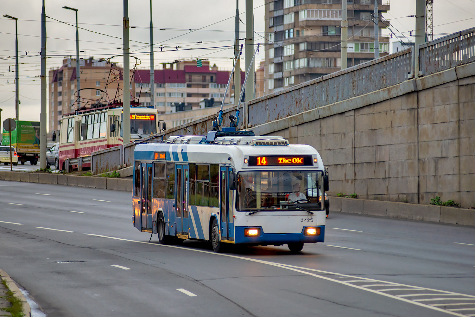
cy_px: 158
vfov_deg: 6.9
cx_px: 238
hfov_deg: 10.3
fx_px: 2639
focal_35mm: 200
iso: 400
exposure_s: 1/320
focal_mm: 200
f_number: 2.8
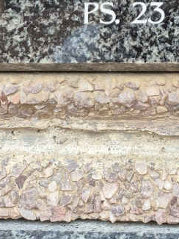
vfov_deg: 18.5
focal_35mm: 85
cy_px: -178
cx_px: 190
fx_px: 586
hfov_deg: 16.9
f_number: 1.8
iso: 125
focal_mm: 5.4
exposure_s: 1/180
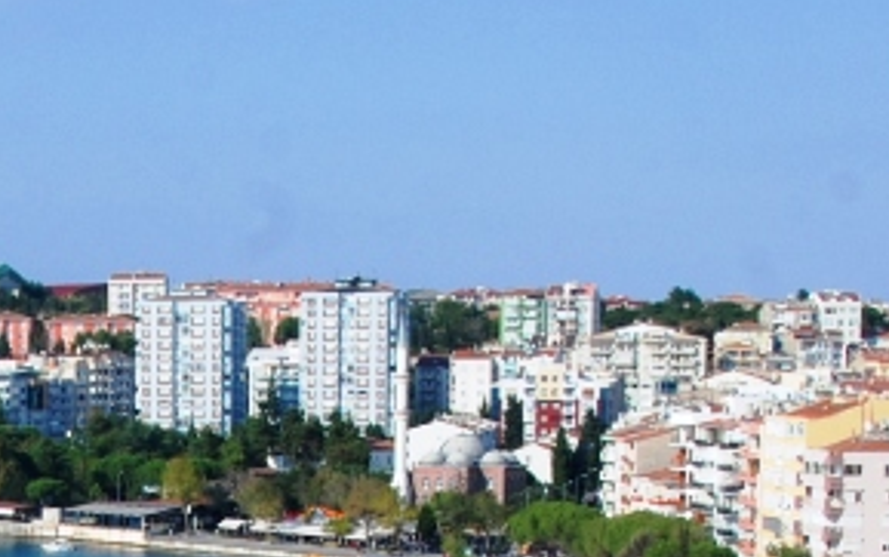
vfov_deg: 11.0
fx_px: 2759
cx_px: 25
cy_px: 903
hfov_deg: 17.9
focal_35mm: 114
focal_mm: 21
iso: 100
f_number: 14
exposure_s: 1/160
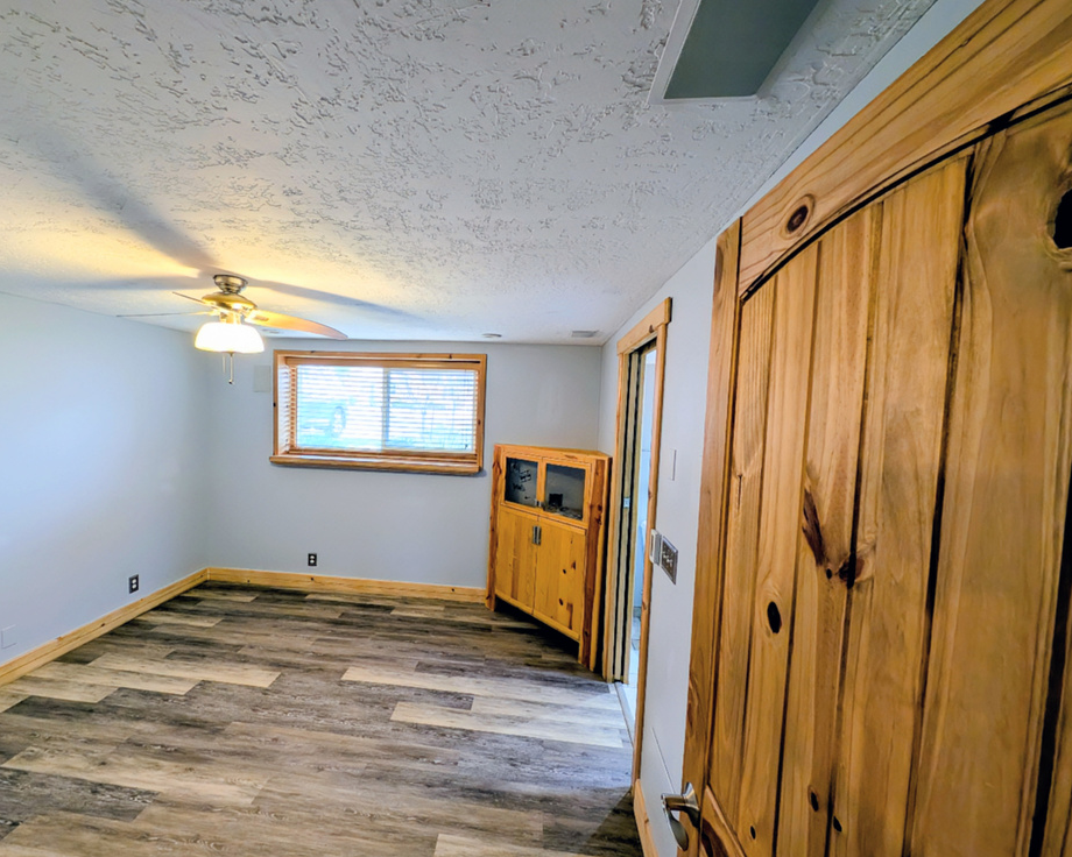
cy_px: 438
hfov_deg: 104.5
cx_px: 481
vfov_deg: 92.2
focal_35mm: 13
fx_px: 412
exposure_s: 1/30
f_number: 1.95
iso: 87
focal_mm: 2.23
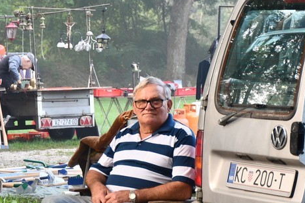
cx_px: 51
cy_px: 195
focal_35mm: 173
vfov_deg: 7.9
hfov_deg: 11.8
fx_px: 1466
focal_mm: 52
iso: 800
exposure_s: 1/160
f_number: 4.8
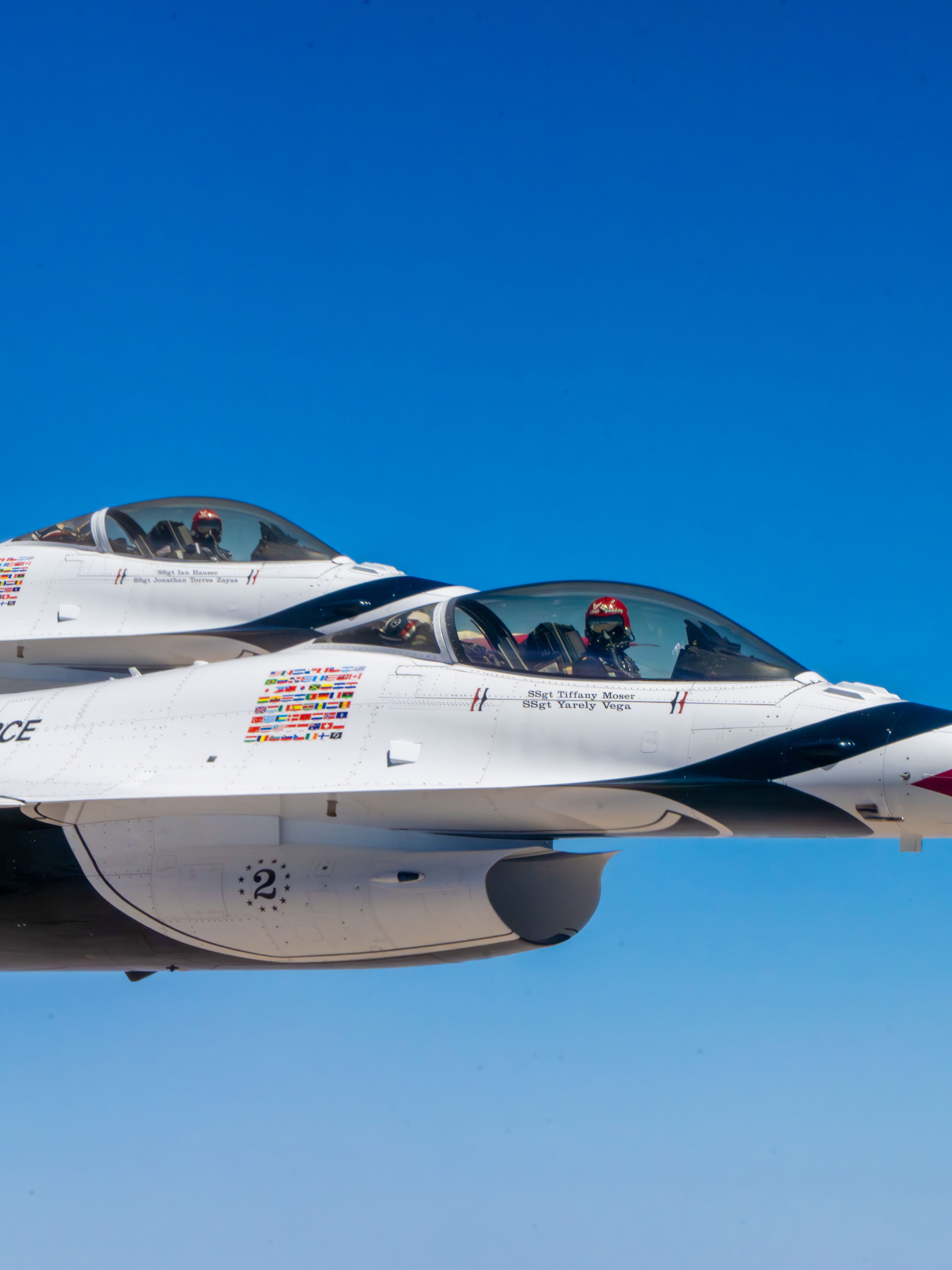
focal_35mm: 275
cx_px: 600
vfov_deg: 7.2
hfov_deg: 5.4
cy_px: 633
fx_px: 10084
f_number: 22
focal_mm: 190
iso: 250
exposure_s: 1/1250
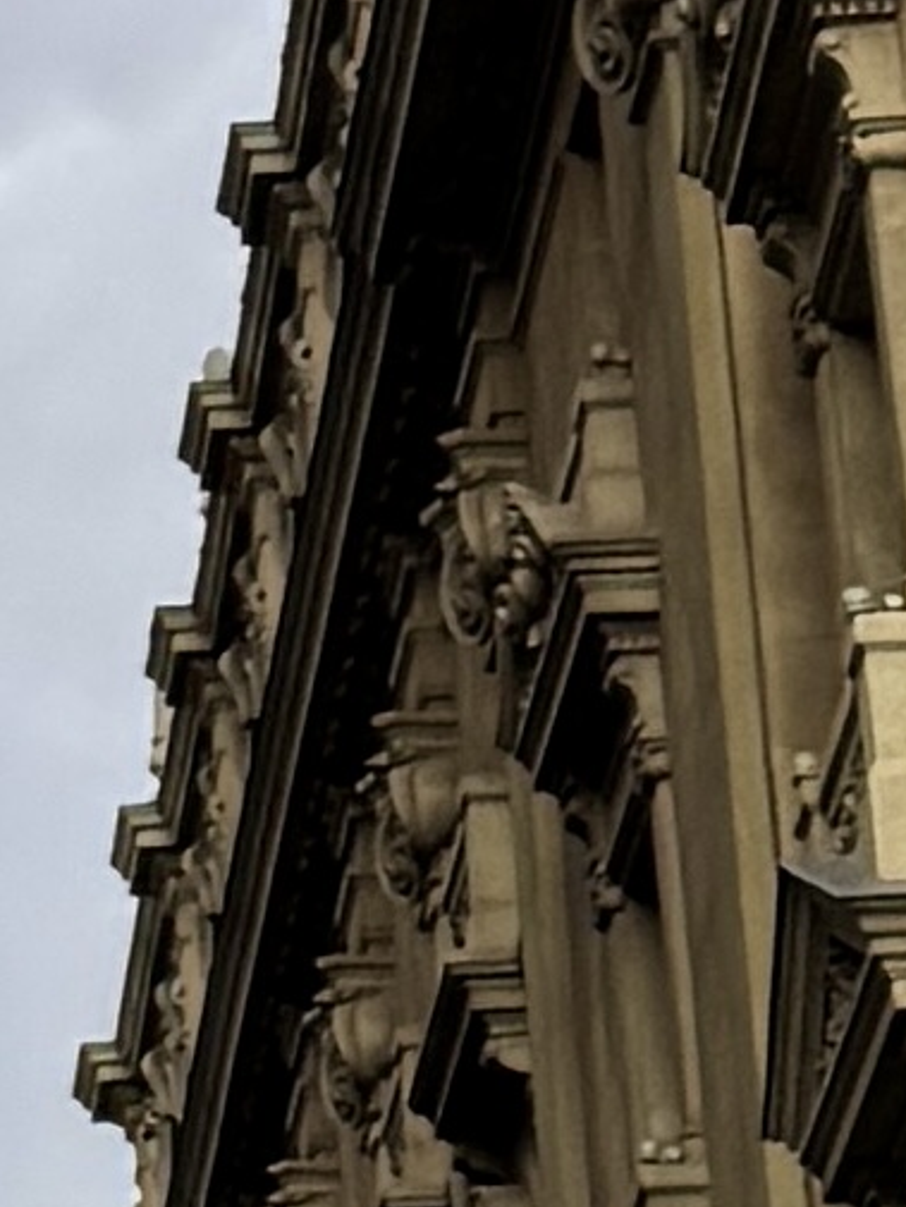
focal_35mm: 155
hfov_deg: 8.9
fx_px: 5407
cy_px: 152
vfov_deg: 12.7
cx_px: -1094
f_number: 1.78
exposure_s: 1/1818
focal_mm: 6.76
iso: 80
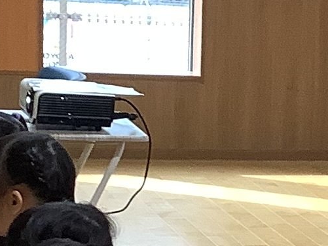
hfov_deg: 9.4
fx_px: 1914
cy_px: 262
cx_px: 558
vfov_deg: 7.3
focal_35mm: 202
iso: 64
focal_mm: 3.3
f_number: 2.4
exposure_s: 1/100
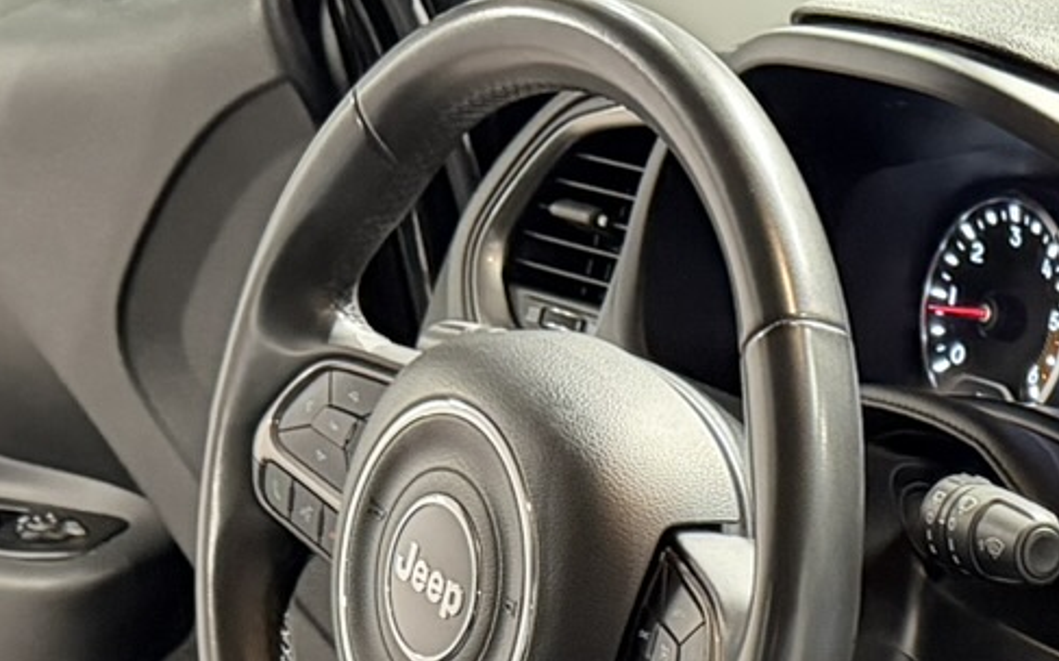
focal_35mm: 107
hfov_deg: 18.1
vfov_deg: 10.8
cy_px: 1444
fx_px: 3087
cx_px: 1407
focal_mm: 6.76
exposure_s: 1/40
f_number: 1.78
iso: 1000
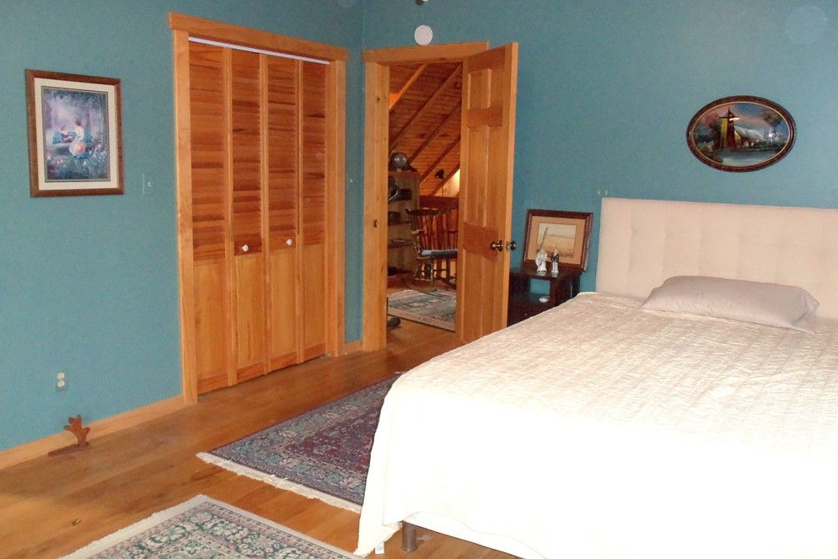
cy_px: 262
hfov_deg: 61.9
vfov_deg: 43.6
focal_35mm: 30
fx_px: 698
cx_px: 428
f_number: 3.3
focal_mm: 5.1
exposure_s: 1/60
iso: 200
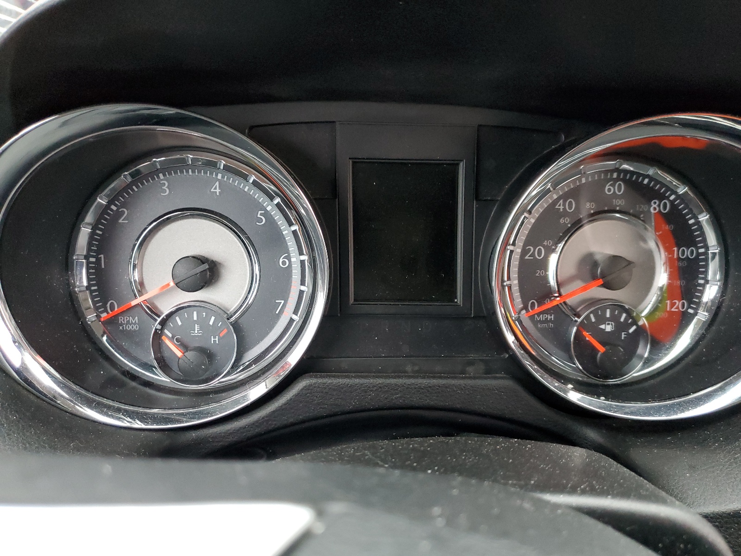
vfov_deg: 53.1
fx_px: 557
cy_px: 278
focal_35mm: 26
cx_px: 370
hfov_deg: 67.3
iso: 318
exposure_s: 1/60.2
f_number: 1.5
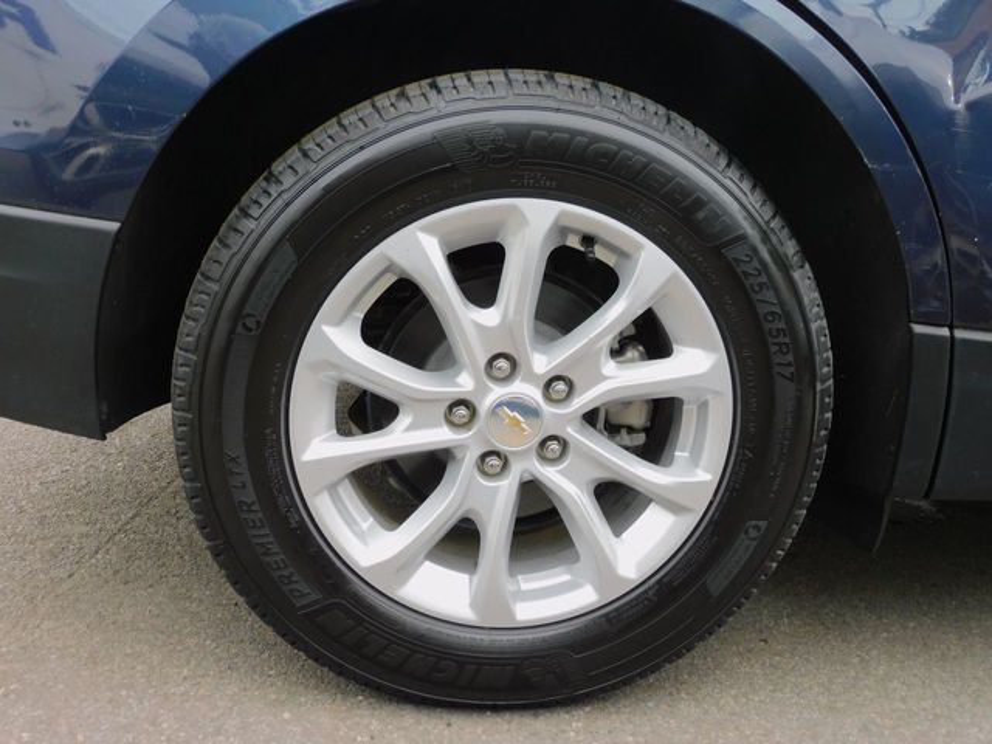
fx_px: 946
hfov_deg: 55.4
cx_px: 496
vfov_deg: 42.9
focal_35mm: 33
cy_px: 372
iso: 125
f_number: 3.6
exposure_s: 1/160
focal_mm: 5.9
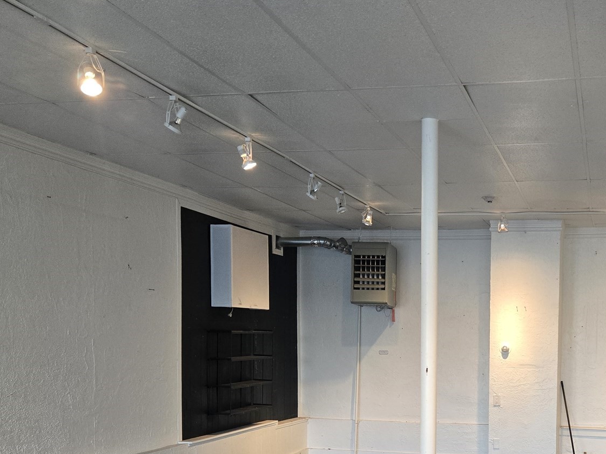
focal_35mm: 42
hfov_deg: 43.2
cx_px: 466
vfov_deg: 33.3
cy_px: 369
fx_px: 735
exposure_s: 1/120
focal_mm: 5.4
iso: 320
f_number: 1.8
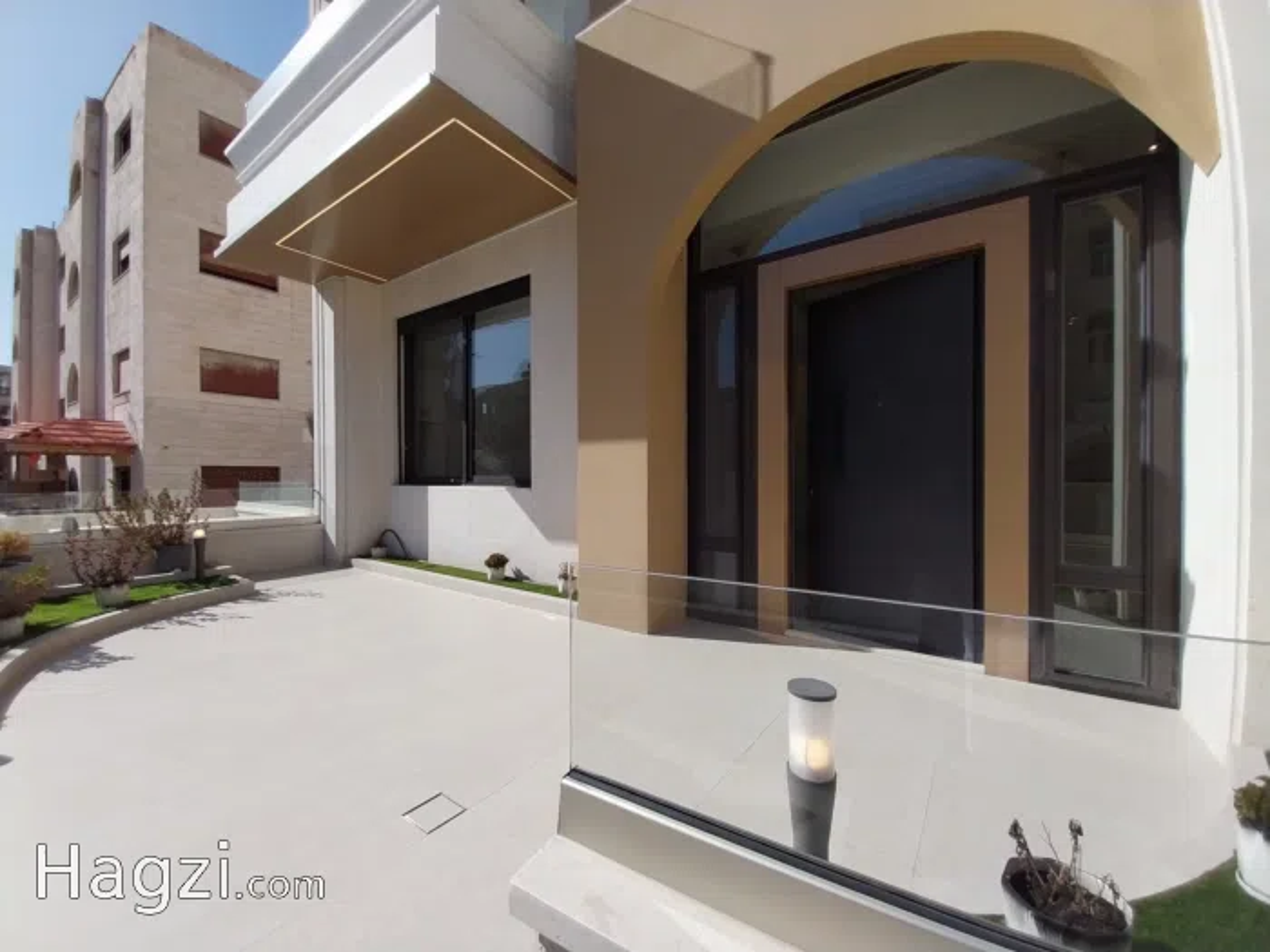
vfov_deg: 89.9
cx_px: 635
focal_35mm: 13
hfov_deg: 106.2
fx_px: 477
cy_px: 476
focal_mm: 1.3
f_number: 2.2
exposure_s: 1/2086
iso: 64
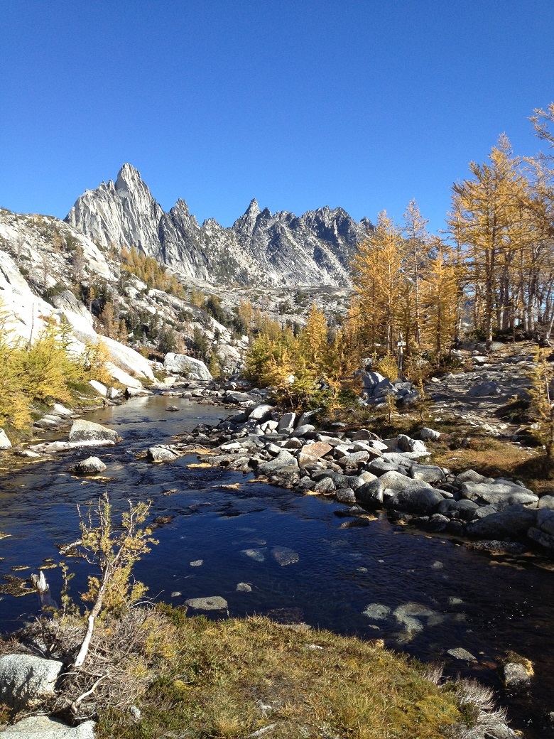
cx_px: 277
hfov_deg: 40.7
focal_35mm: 35
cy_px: 370
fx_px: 747
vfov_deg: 52.6
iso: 50
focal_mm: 4.28
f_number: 2.4
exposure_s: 1/1062
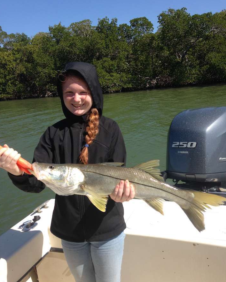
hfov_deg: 42.2
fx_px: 292
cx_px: 112
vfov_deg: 51.5
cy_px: 147
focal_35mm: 35
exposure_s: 1/1290
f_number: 2.4
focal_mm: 4.12
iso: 50
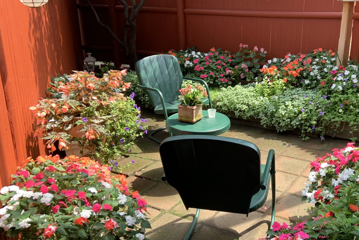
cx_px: 246
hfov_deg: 48.5
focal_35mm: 39
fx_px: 389
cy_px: 112
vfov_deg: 34.2
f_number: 1.8
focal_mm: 4.25
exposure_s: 1/132
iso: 25
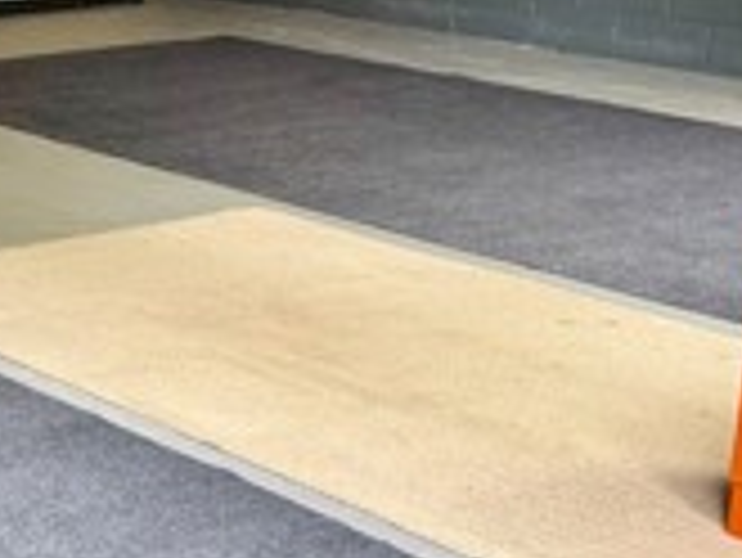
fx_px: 1995
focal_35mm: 93
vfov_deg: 15.6
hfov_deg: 19.5
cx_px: -216
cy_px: -9
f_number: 1.78
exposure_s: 1/121
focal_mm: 6.76
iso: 125
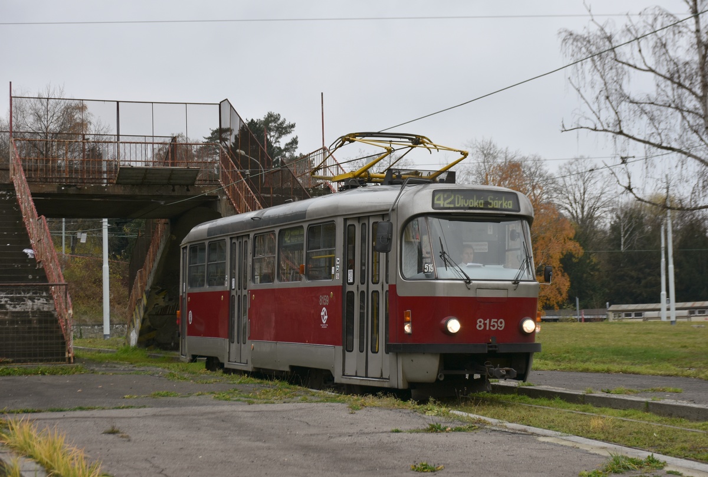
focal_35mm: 68
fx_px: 1331
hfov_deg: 29.8
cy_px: 238
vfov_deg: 20.3
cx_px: 354
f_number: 6.3
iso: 200
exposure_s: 1/160
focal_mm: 45
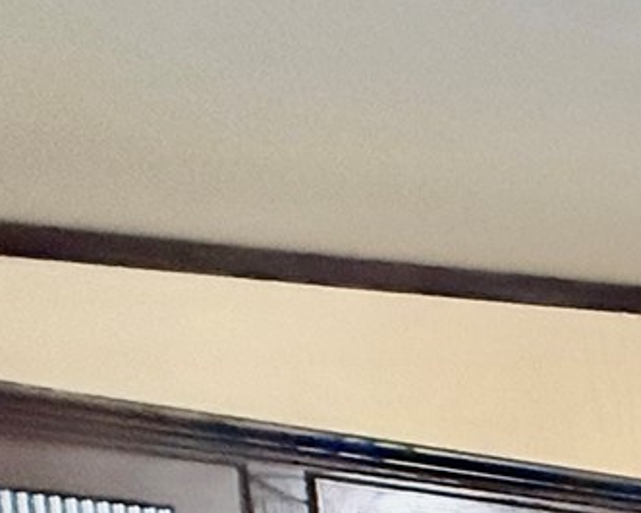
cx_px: 1813
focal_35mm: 79
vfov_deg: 15.1
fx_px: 1500
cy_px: 1078
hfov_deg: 12.4
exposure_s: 1/60
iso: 1250
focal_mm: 2.22
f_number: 2.2
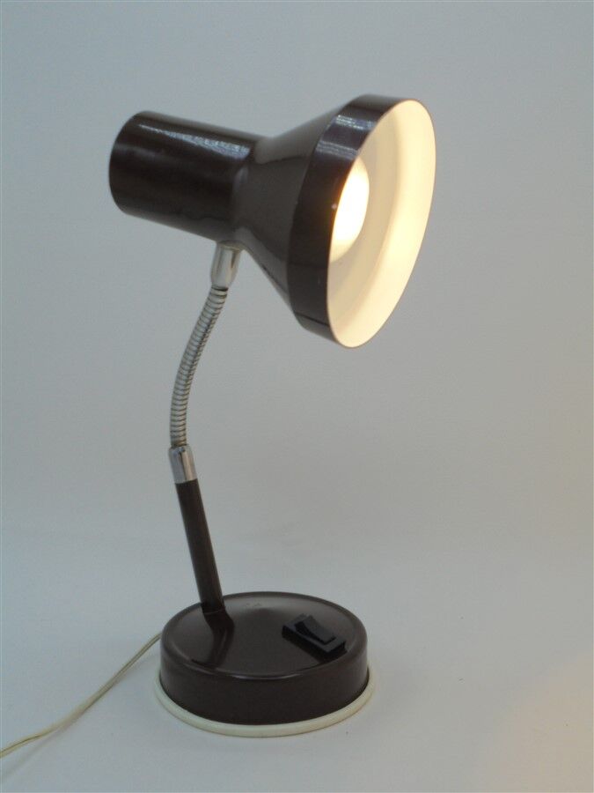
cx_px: 297
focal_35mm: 38
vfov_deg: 49.0
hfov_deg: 37.7
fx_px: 869
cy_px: 396
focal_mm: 6.9
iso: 100
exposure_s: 1/125
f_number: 4.2
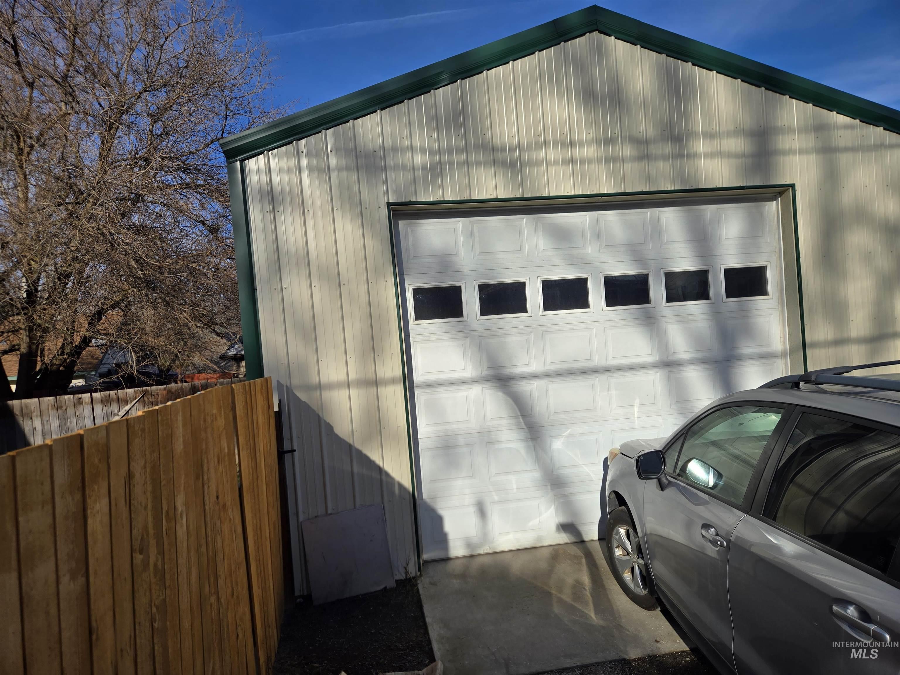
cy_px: 338
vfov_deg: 58.9
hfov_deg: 73.9
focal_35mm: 23
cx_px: 450
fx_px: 598
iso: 25
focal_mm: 5.4
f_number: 1.8
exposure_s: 1/2835
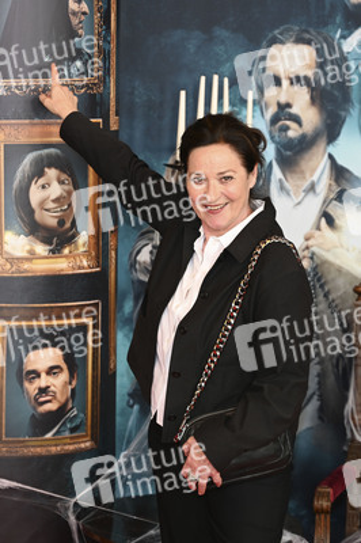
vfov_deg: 31.0
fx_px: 979
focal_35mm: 65
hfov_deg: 20.9
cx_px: 180
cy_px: 272
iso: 400
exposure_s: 1/125
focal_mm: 65
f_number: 2.8
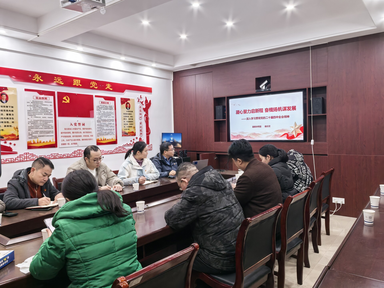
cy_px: 144
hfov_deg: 65.3
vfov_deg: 51.4
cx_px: 192
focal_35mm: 27
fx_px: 300
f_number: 4
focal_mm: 5.75
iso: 250
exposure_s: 1/100
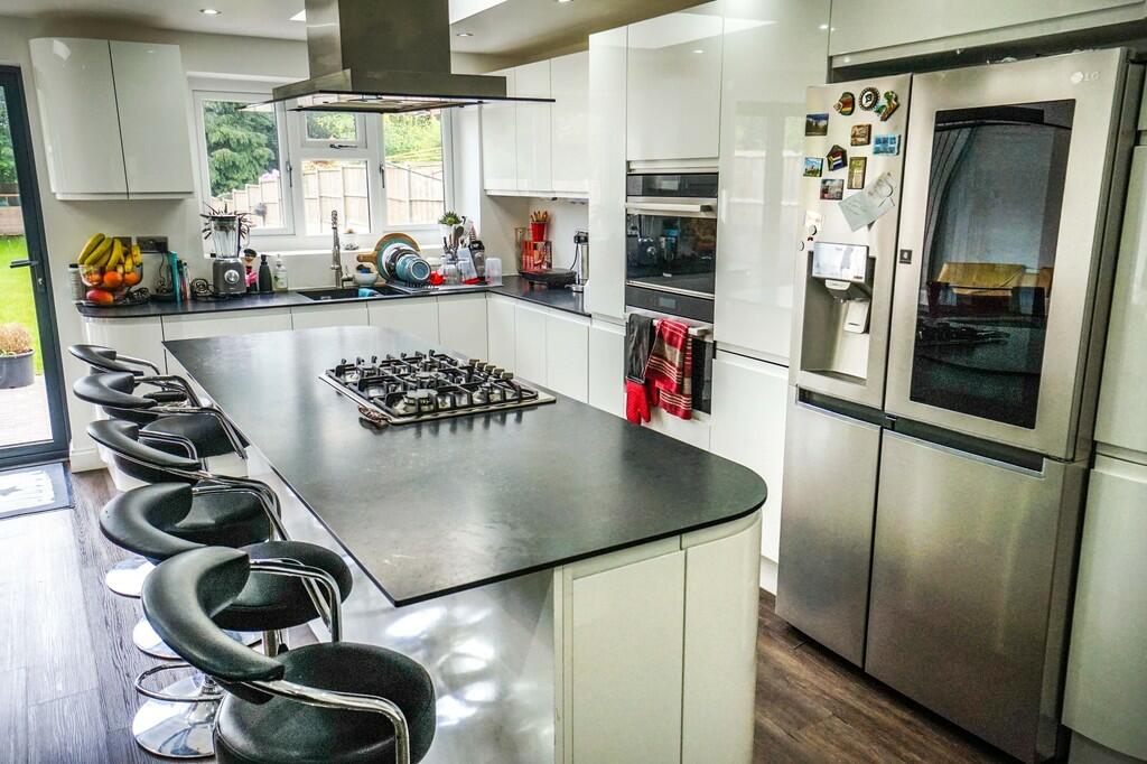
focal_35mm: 27
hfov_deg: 67.4
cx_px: 574
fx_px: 860
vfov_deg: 47.9
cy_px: 382
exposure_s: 1/160
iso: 400
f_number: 7.1
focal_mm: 18
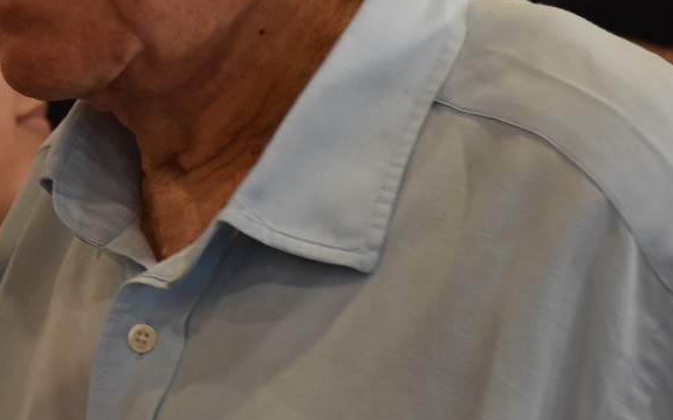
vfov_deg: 3.6
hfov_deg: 5.8
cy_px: -67
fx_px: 6583
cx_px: 68
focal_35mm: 359
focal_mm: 90
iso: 1100
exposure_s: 1/60
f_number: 5.3
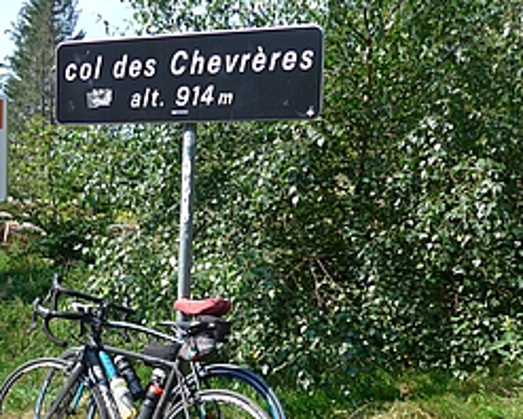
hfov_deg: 39.0
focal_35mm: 47
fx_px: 728
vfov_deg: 31.7
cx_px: 172
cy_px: 294
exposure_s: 1/640
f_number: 2.8
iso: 80
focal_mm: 6.5
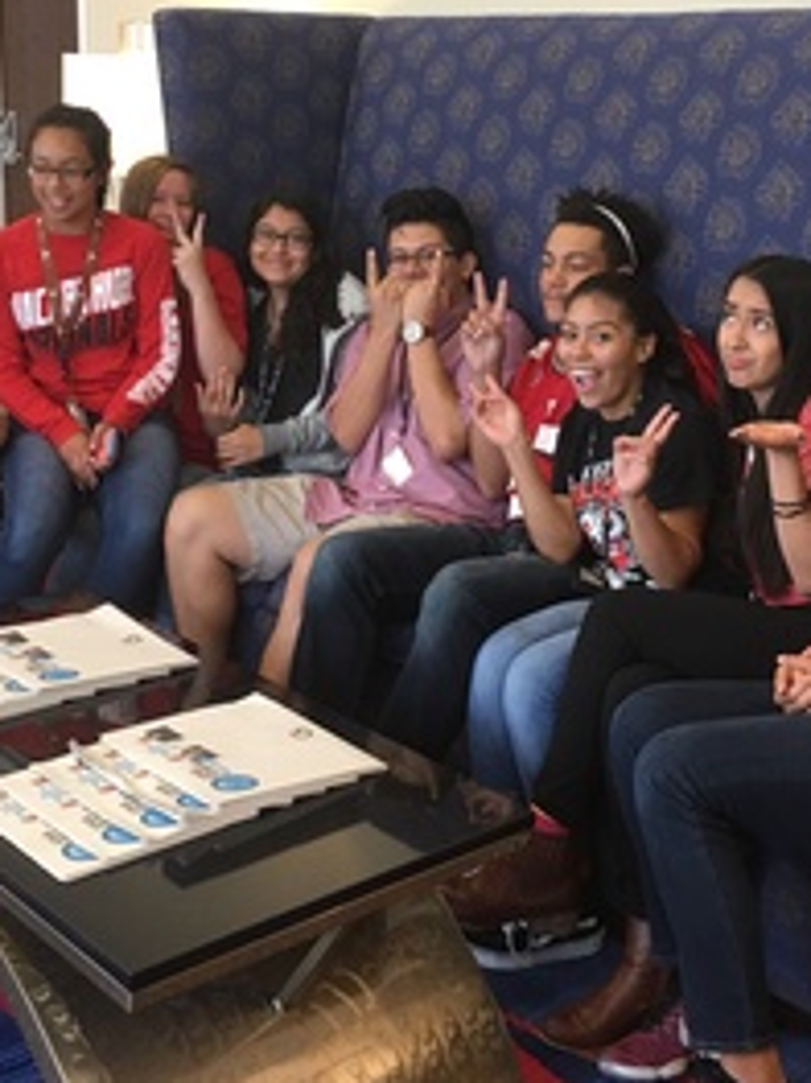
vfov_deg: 35.6
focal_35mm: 53
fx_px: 1657
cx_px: 428
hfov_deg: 27.5
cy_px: 301
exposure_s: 1/15
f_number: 2.2
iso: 32
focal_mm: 4.15
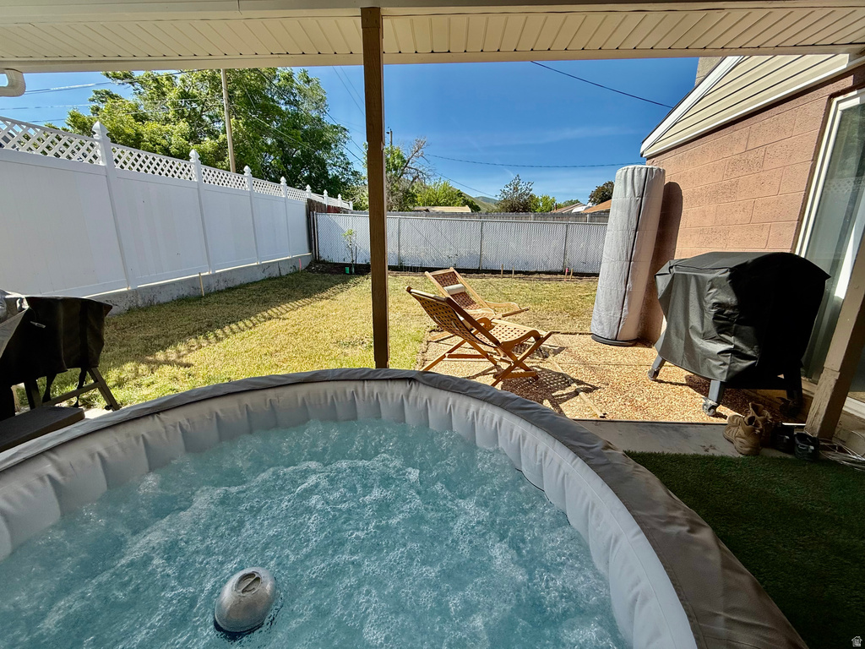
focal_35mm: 14
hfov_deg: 102.1
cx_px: 432
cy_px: 324
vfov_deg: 85.7
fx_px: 350
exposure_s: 1/1312
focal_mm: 2.22
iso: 50
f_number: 2.2
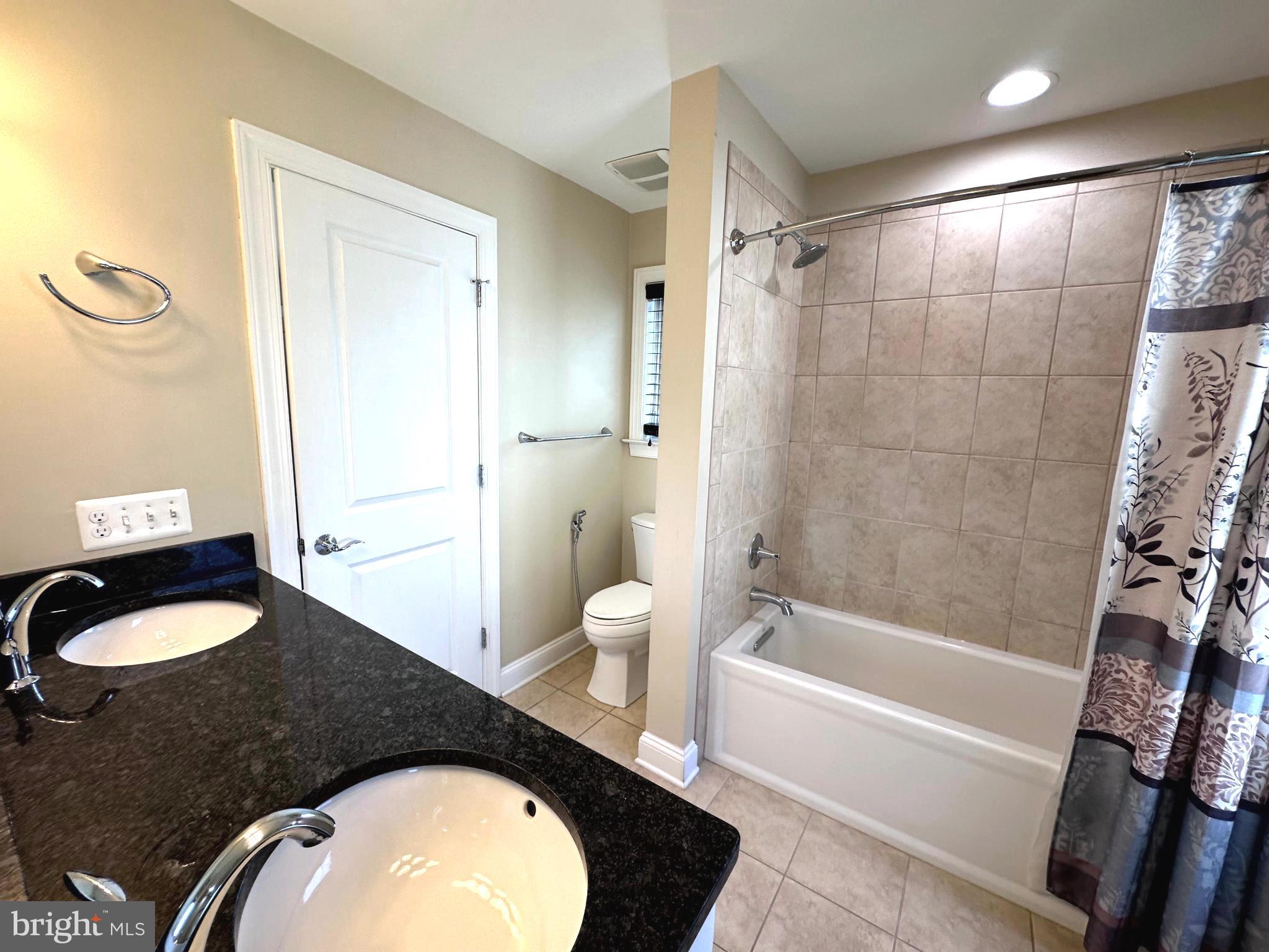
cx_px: 634
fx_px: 513
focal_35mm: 14
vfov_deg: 85.7
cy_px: 476
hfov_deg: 102.1
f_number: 2.2
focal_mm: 2.22
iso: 64
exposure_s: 1/120
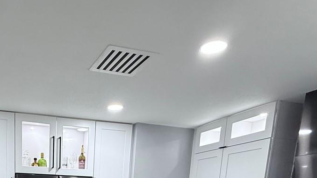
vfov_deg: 25.2
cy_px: 265
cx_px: 59
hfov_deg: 51.5
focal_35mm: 36
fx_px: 303
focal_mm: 2.22
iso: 200
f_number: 2.2
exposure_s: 1/60
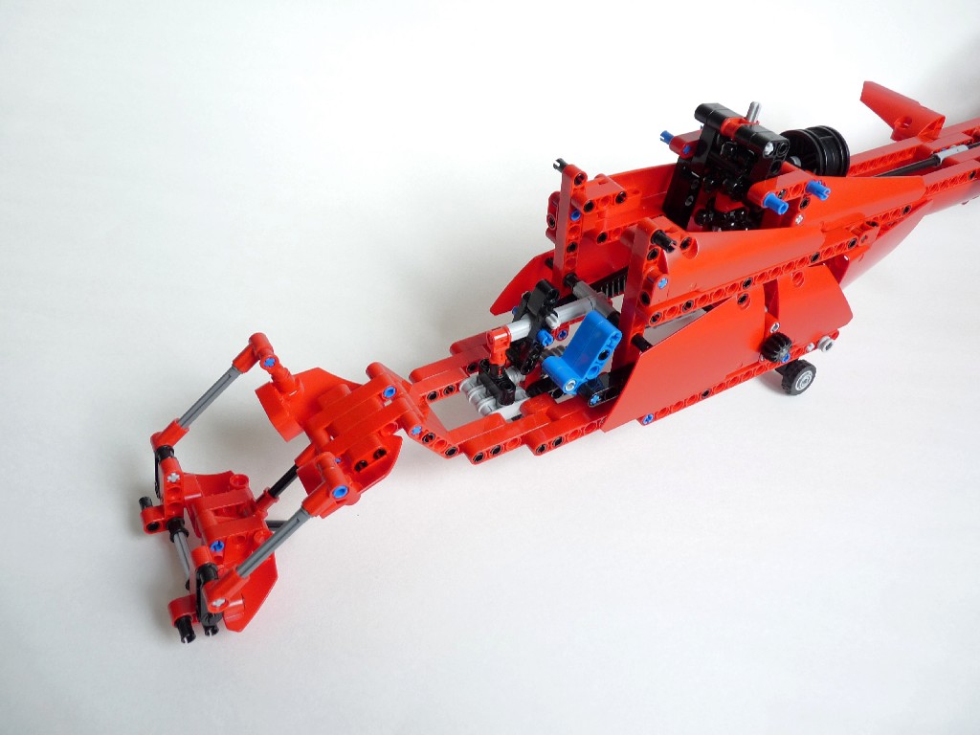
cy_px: 368
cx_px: 490
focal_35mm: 27
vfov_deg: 51.4
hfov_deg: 65.3
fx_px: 764
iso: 100
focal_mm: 4.8
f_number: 2.8
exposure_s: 1/25
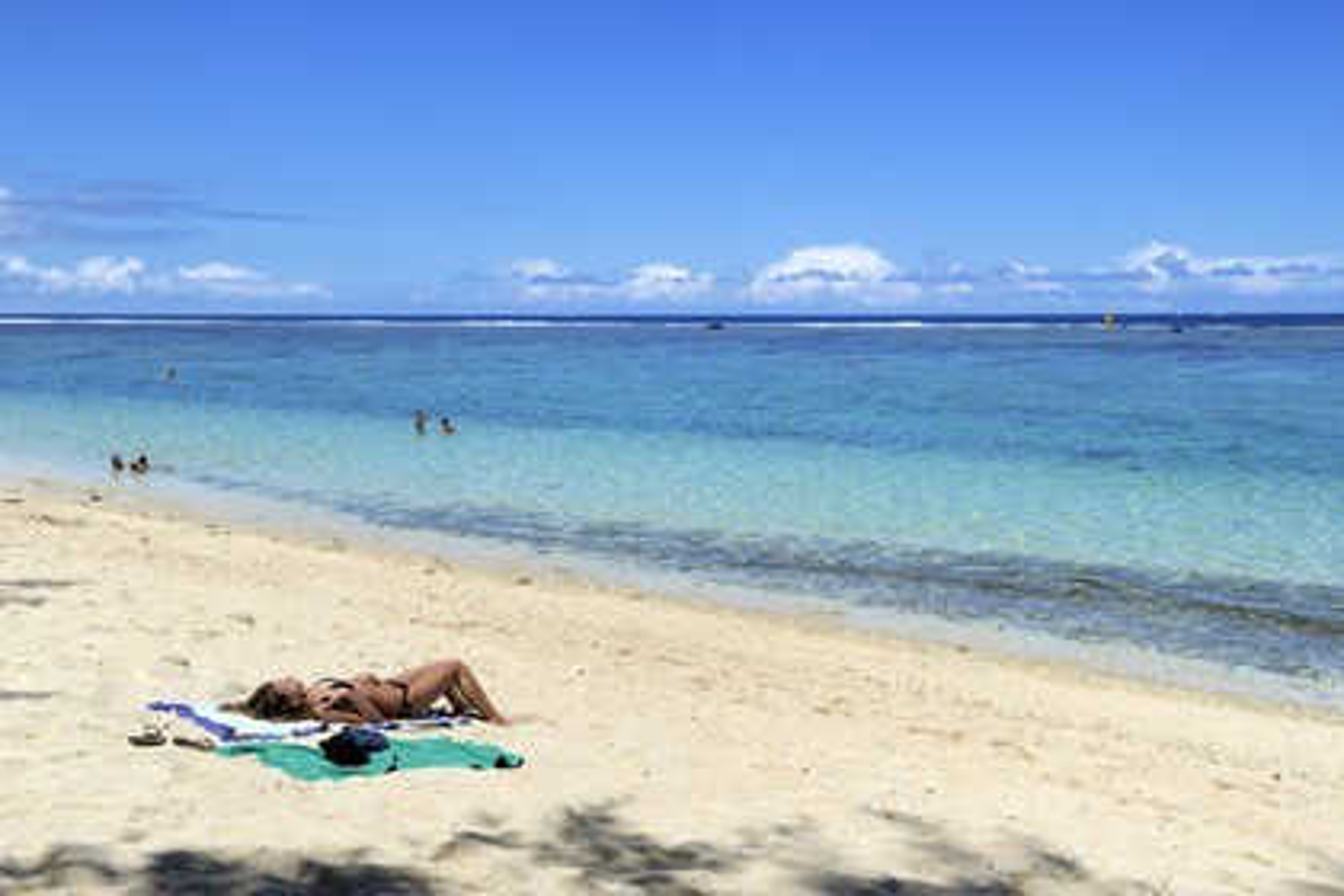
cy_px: 448
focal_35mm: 38
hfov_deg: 50.7
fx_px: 1419
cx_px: 672
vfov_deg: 35.1
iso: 200
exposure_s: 1/250
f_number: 18
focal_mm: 38
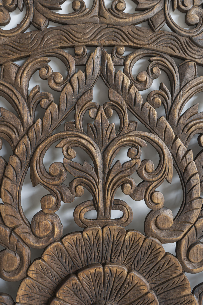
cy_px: 152
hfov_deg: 45.0
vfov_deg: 63.7
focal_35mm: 29
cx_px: 102
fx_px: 245
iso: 320
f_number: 5.6
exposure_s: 1/13
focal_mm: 29
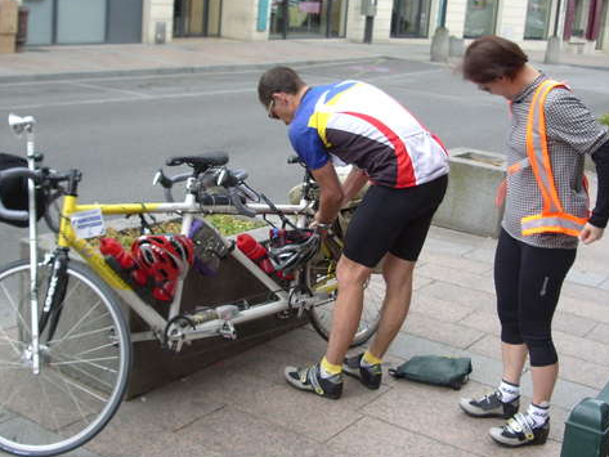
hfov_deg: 36.8
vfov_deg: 28.0
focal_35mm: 52
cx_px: 301
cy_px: 198
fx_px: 915
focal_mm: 6.8
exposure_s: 1/100
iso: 80
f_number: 2.8
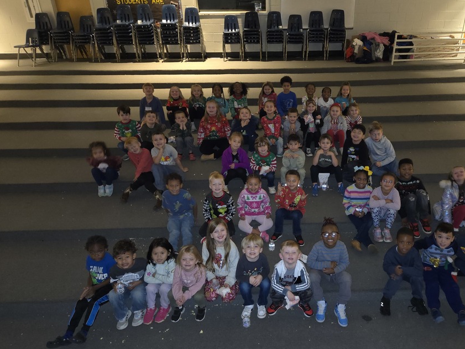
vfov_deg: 49.7
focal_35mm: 28
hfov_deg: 62.9
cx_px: 279
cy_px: 191
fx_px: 376
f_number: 1.8
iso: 500
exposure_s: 1/12
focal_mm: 5.4
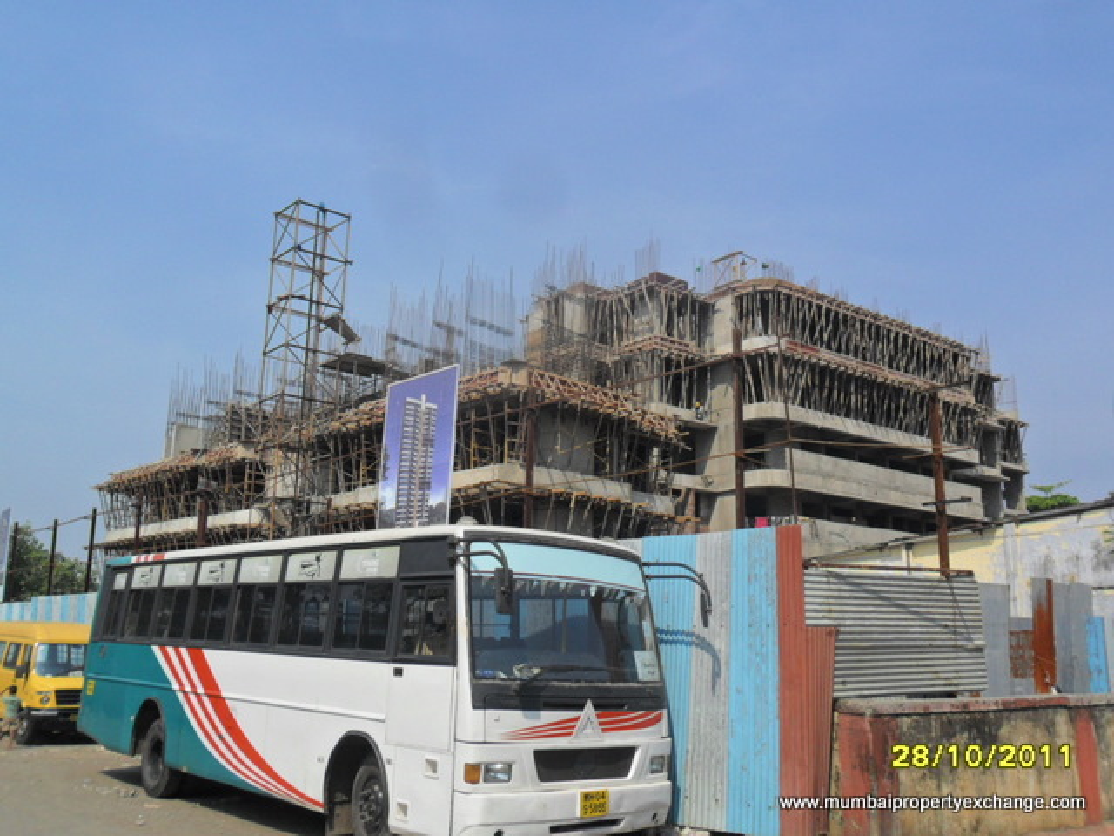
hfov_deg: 56.8
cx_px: 557
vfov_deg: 44.2
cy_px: 418
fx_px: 1030
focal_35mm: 32
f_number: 9.4
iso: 100
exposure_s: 1/250
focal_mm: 5.7
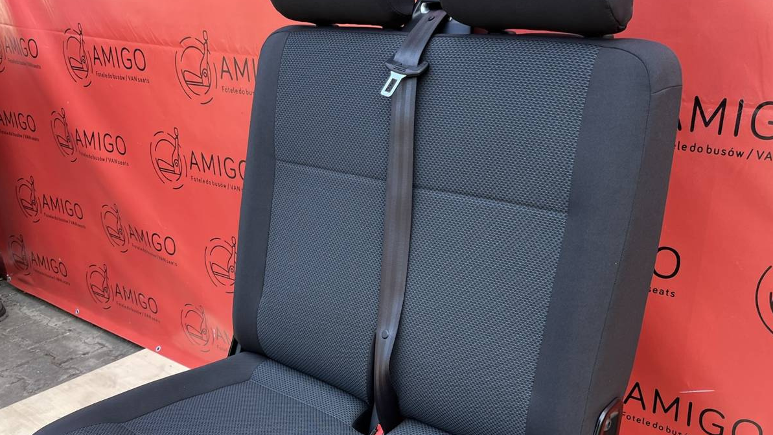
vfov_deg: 30.4
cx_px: 386
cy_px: 355
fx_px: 779
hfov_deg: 52.8
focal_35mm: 38
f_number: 1.6
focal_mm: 5.1
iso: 40
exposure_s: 1/141
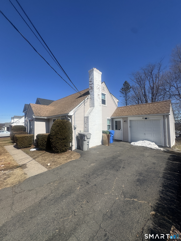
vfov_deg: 102.1
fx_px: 98
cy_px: 120
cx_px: 90
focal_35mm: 14
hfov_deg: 85.7
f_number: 2.2
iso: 40
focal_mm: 2.22
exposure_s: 1/3906
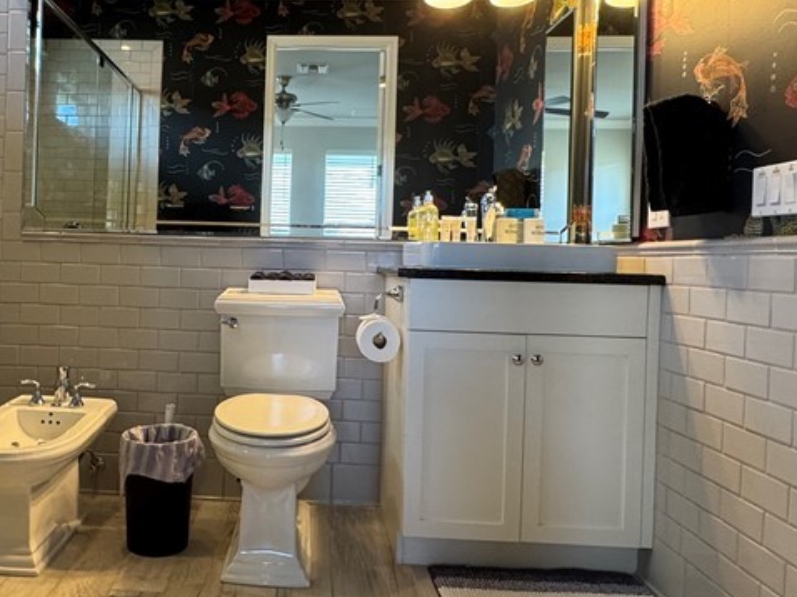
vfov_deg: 46.6
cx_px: 265
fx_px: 690
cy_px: 258
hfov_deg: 58.6
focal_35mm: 30
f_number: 2.2
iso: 250
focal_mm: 2.22
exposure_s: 1/60
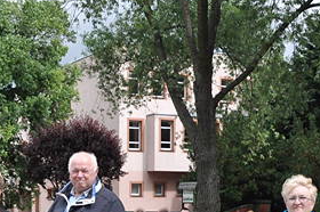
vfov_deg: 15.5
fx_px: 728
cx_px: 43
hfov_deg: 24.2
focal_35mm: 82
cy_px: 305
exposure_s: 1/800
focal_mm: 18
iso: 1250
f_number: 11
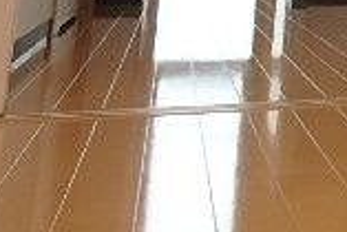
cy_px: -190
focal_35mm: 89
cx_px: 639
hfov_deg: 17.9
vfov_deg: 13.7
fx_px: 859
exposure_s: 1/80
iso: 125
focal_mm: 3.7
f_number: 3.5
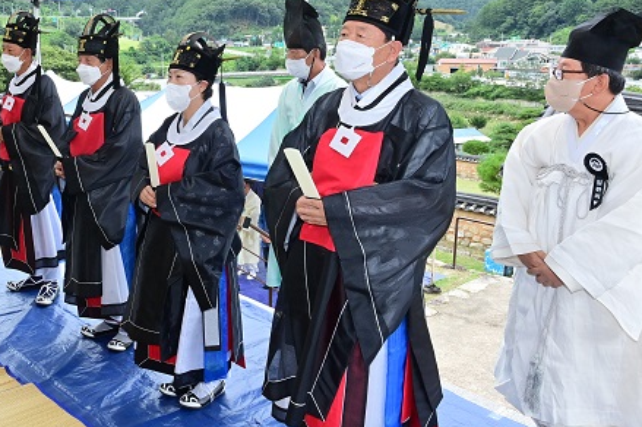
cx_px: 214
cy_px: 156
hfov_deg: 53.4
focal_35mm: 35
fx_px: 624
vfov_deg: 37.5
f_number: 13
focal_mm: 24
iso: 1600
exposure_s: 1/160
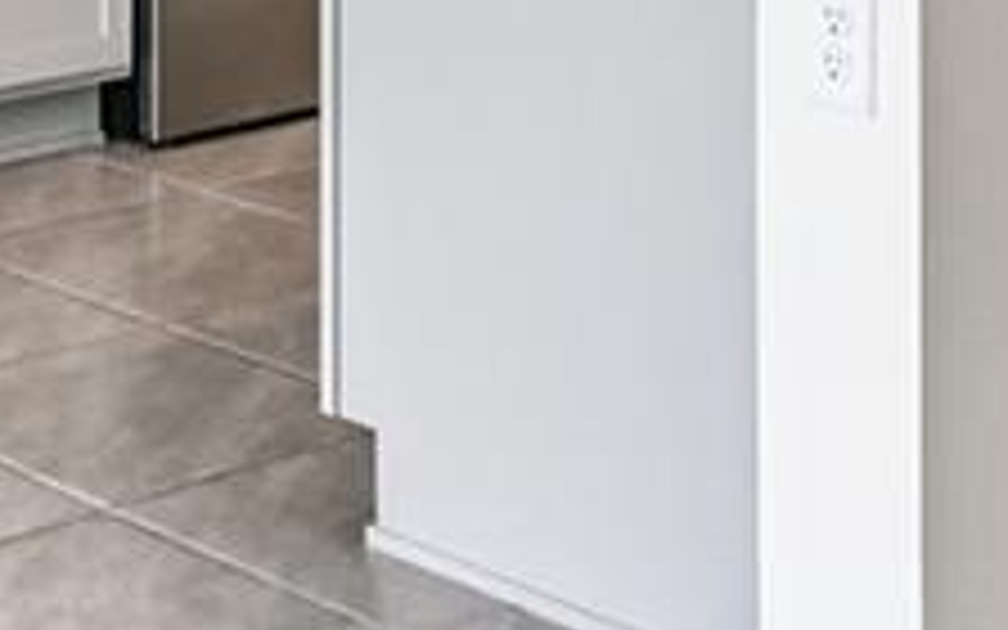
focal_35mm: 109
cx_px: 130
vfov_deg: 10.9
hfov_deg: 18.8
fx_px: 2994
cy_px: -639
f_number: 7.1
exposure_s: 1/15
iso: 100
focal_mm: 10
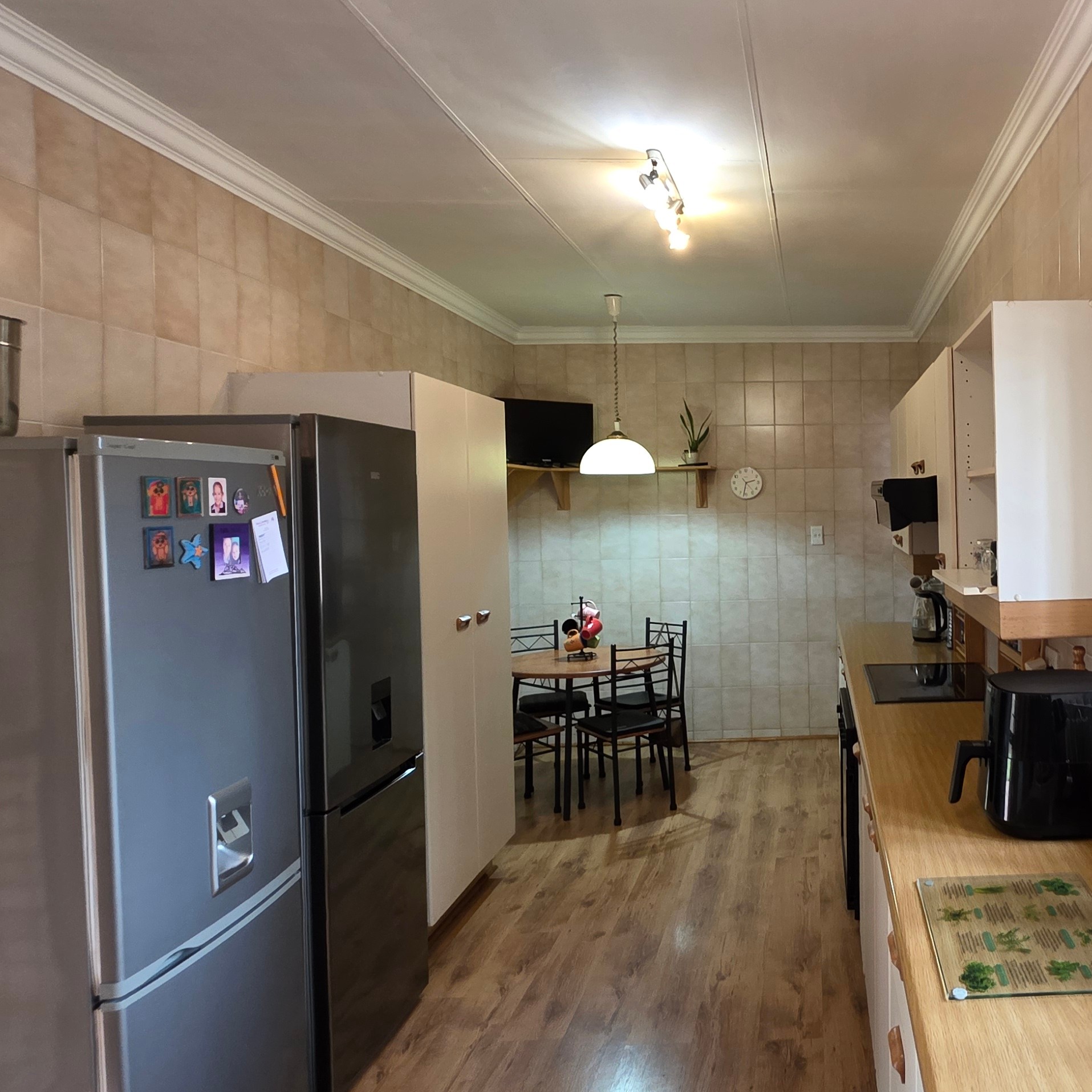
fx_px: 857
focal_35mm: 24
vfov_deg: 65.0
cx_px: 876
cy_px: 534
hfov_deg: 59.8
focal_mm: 2.2
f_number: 1.9
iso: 250
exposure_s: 1/50
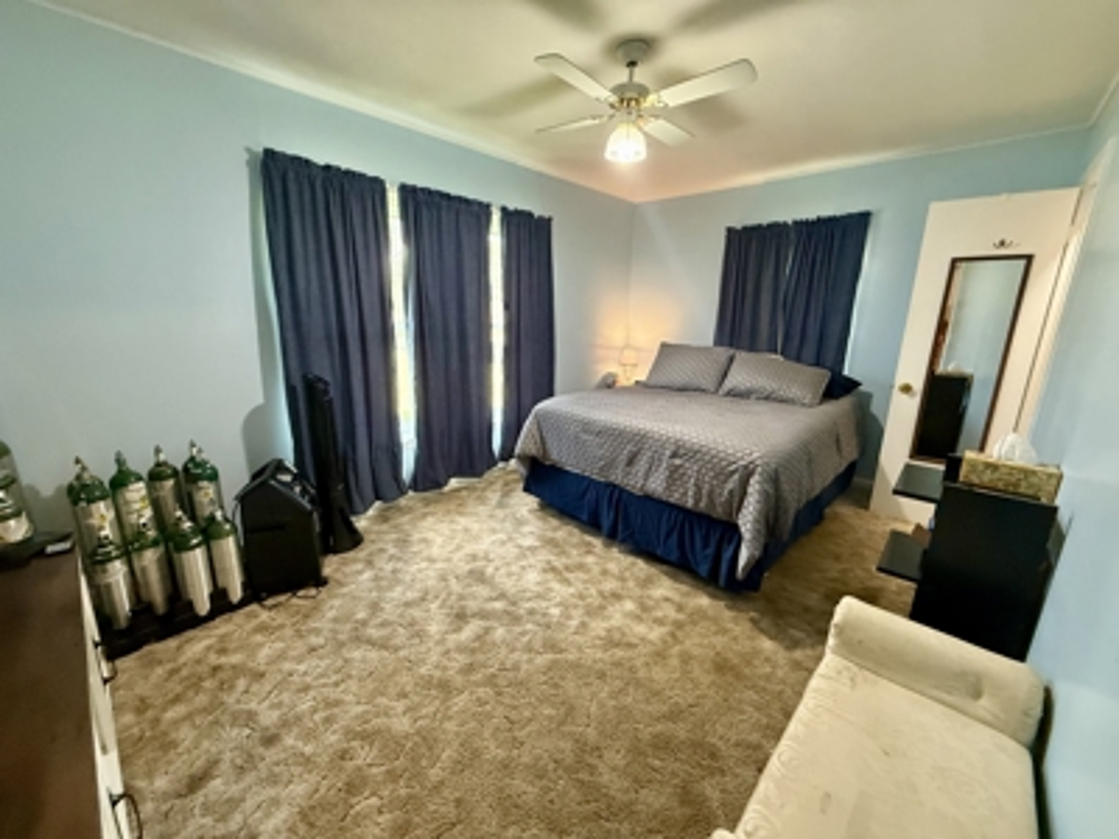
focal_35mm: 14
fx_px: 453
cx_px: 560
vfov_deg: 85.7
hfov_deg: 102.1
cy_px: 420
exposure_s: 1/60
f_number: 2.2
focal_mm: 2.22
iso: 500
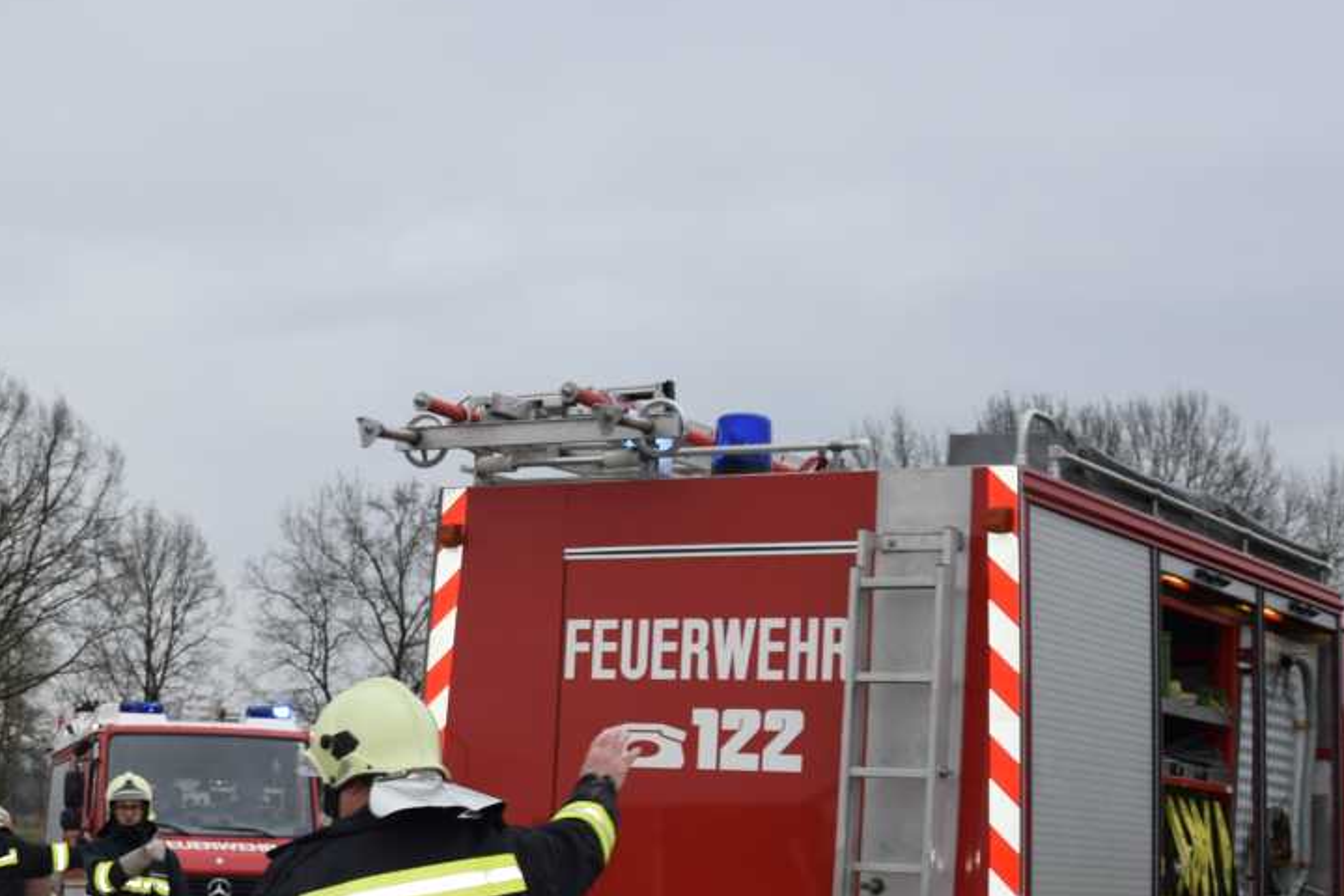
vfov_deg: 10.4
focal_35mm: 131
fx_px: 4900
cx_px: 62
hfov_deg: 15.4
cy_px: 913
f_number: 5.6
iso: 140
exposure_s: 1/125
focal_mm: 35
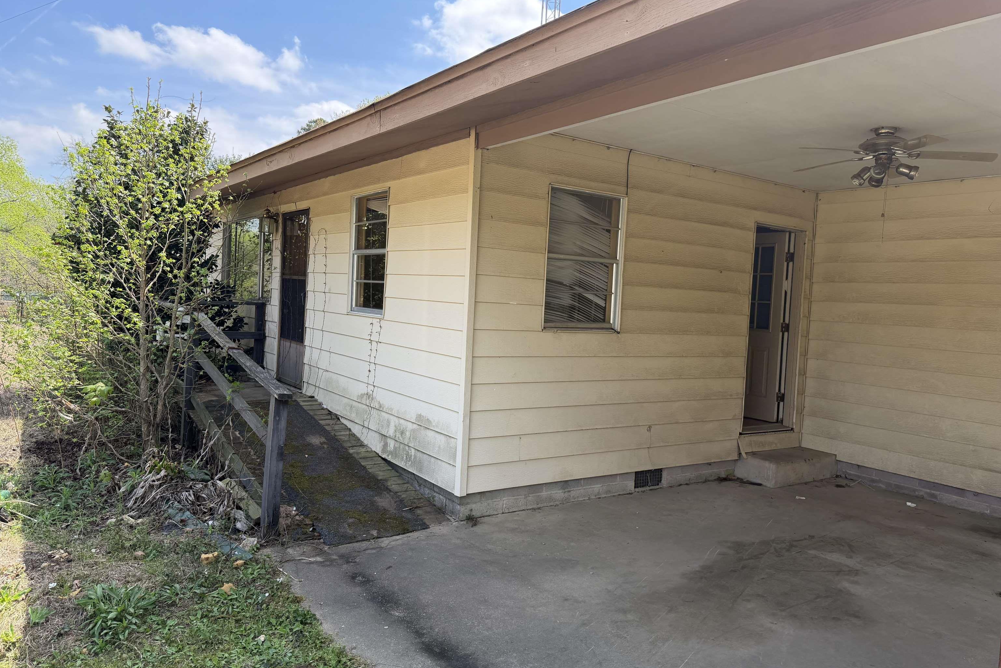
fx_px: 695
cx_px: 501
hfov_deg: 71.5
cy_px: 326
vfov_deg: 51.3
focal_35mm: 25
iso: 100
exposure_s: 1/1553
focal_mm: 6.76
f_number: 1.78
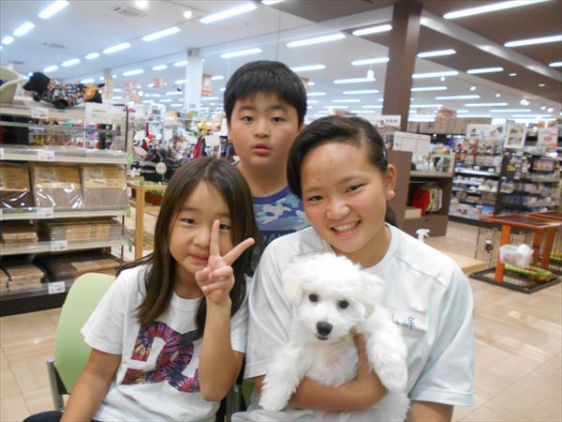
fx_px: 422
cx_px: 281
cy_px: 211
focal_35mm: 26
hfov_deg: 67.3
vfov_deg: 53.1
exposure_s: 1/30
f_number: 3.2
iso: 320
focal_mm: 4.6
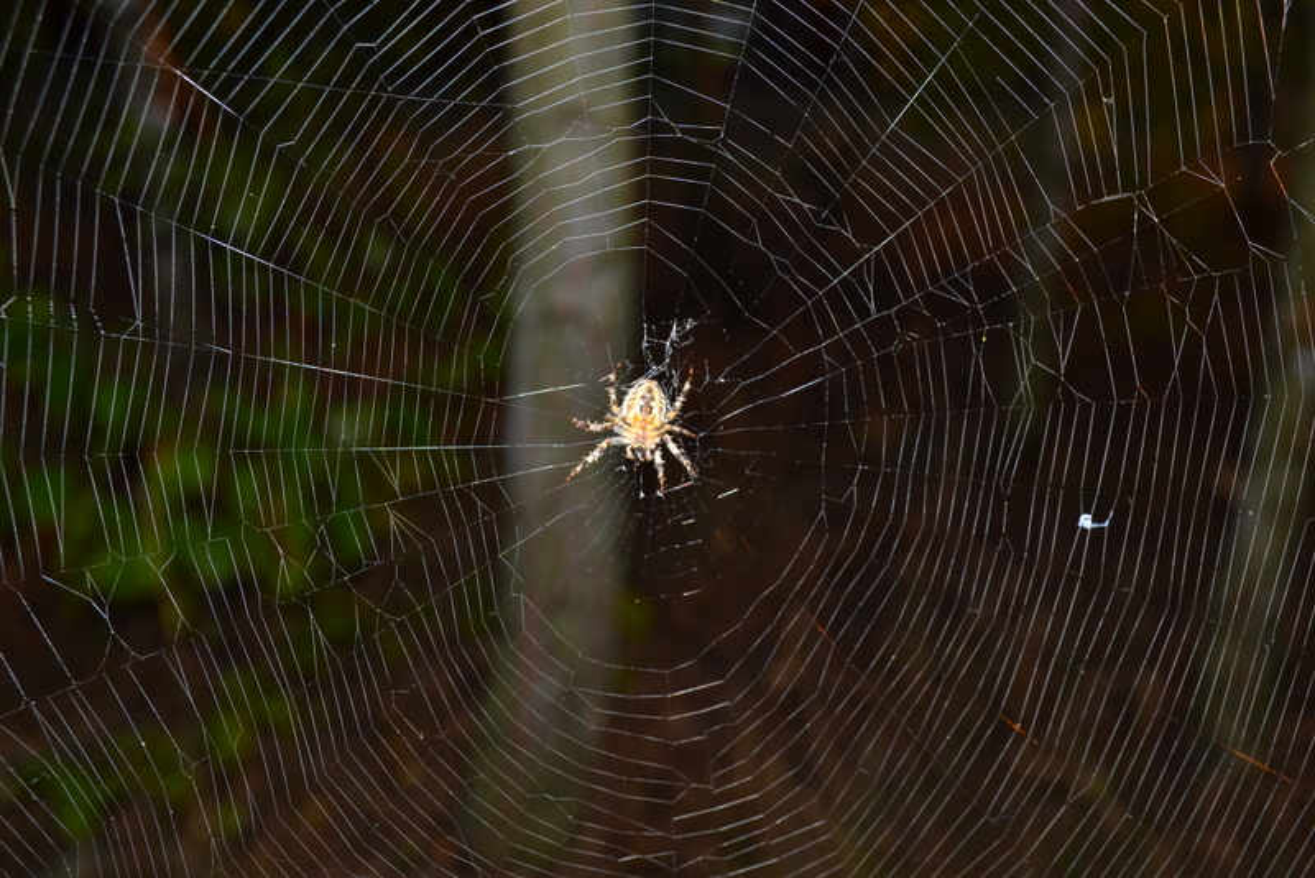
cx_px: 658
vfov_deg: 31.9
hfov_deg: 46.4
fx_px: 1535
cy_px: 439
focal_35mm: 42
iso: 100
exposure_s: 1/60
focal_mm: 28
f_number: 8
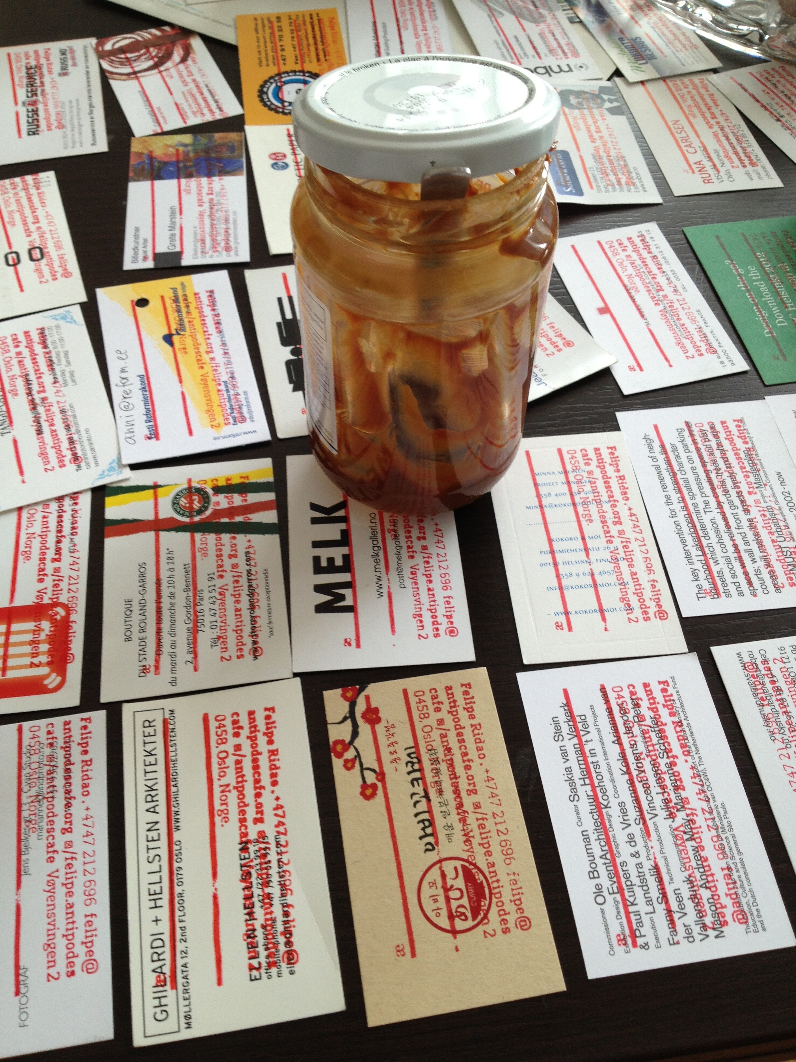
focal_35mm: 35
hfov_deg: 40.7
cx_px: 398
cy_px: 531
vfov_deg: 52.6
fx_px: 1073
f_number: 2.4
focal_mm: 4.28
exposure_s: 1/40
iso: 64
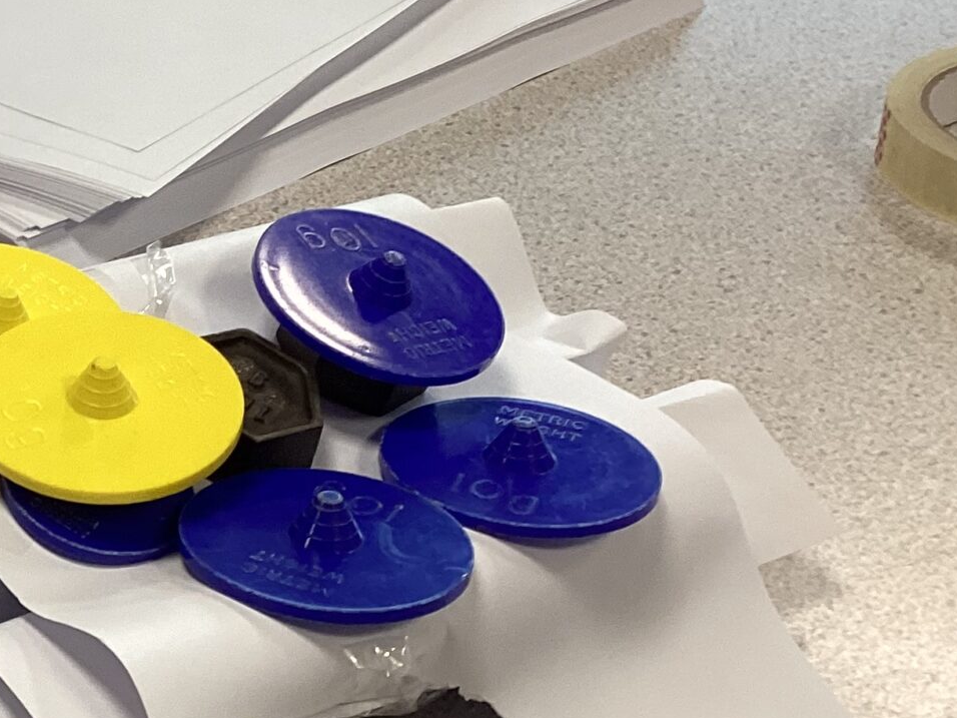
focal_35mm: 83
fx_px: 2295
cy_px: 444
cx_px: -55
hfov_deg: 22.4
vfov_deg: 17.8
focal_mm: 3.3
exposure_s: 1/60
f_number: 2.4
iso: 80
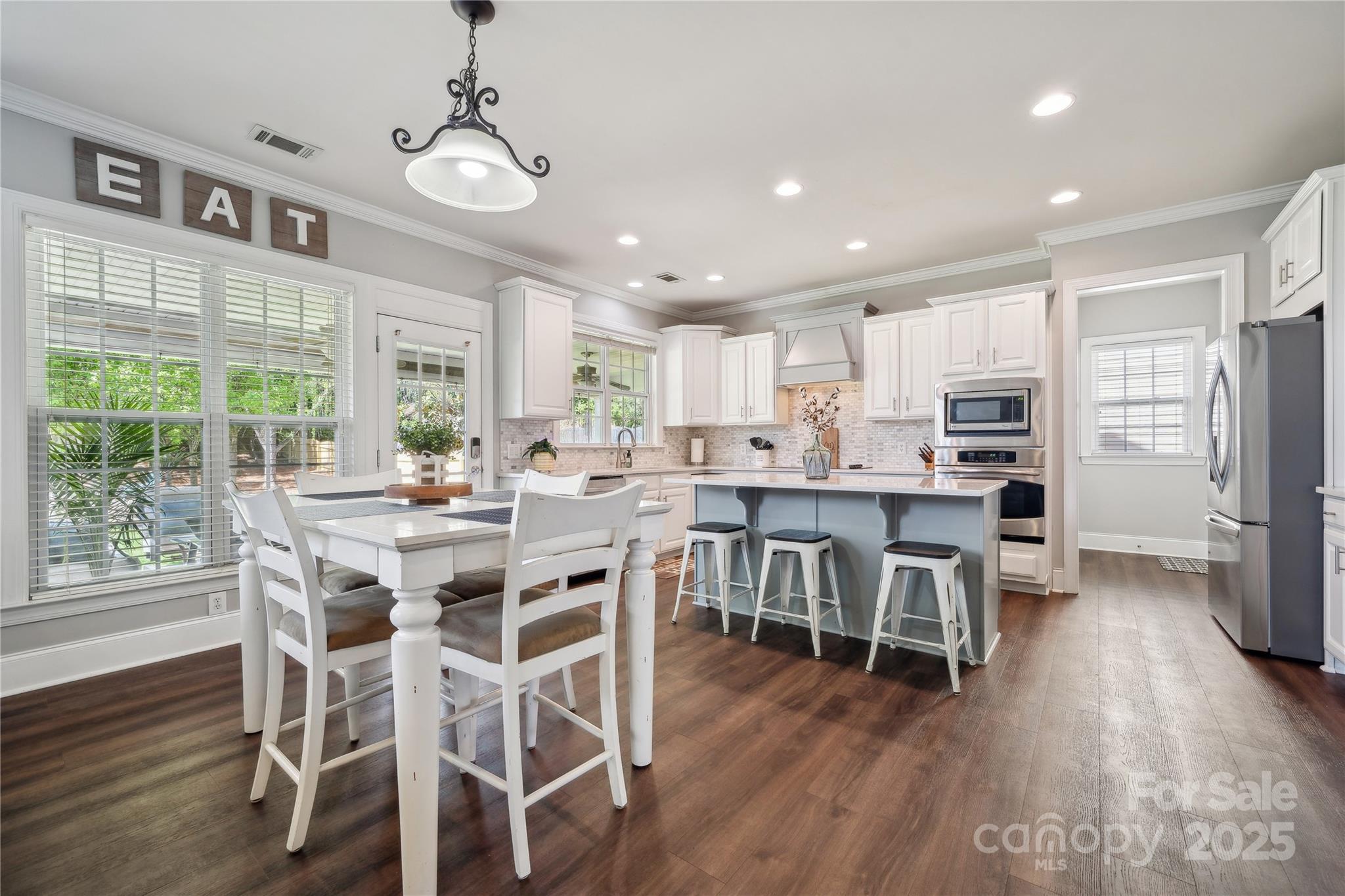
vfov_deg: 81.2
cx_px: 672
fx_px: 523
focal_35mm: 14
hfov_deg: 104.3
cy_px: 448
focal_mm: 14
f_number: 7.1
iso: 160
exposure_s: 1/15
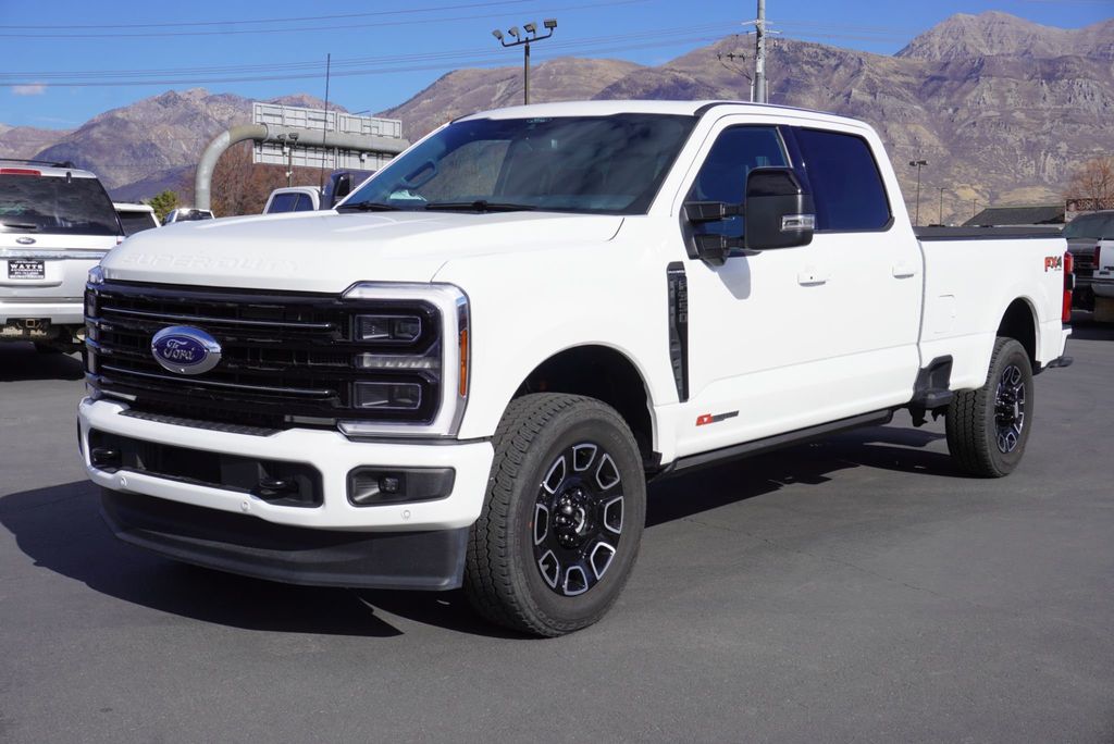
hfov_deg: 43.6
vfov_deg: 29.9
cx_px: 557
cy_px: 372
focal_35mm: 45
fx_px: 1393
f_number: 11
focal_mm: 30
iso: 100
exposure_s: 1/250
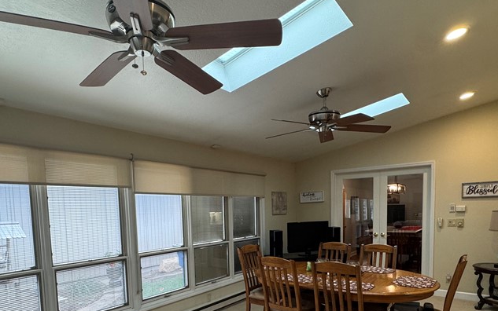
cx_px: 239
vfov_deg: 49.1
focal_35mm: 24
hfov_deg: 74.7
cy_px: 232
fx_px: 326
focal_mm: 2.22
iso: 160
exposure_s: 1/120
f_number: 2.2
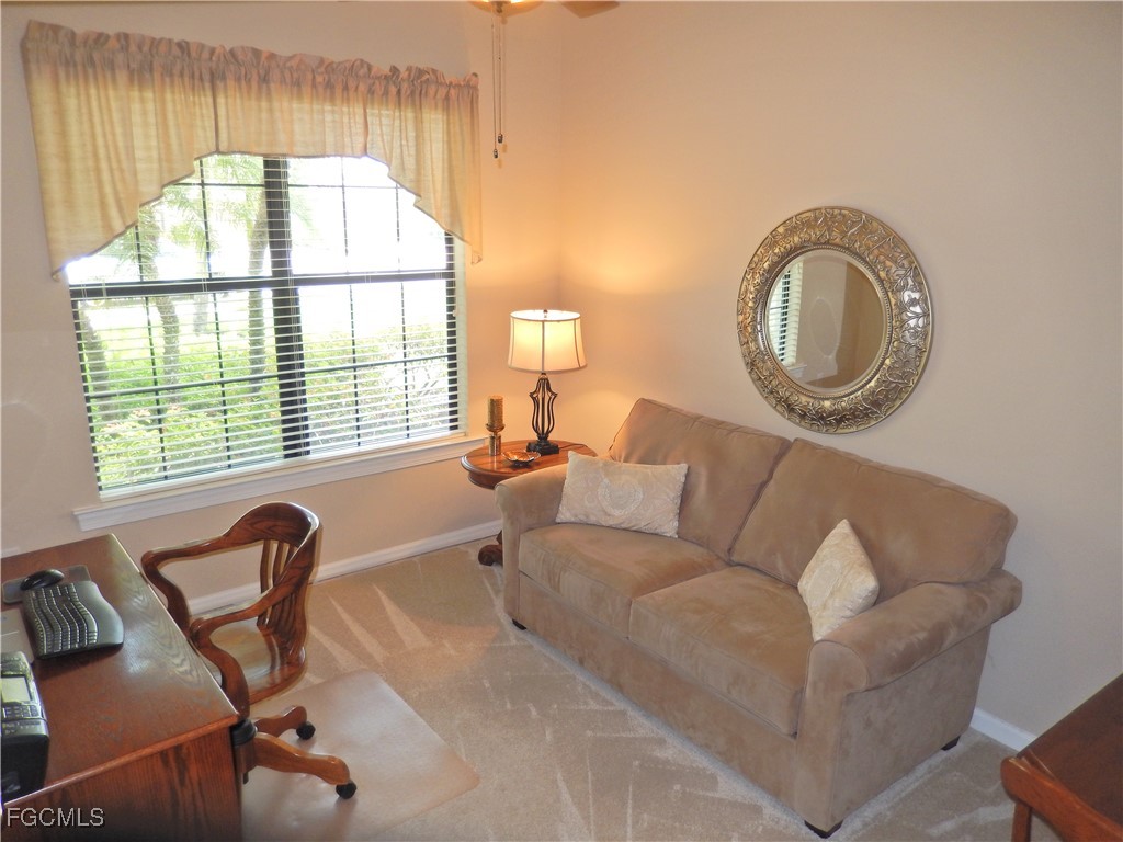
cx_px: 562
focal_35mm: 25
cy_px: 421
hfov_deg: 69.4
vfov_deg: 54.9
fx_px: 811
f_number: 3.4
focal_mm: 4.5
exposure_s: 1/30
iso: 125
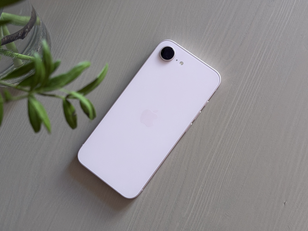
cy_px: 116
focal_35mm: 49
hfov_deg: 38.9
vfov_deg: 29.7
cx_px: 153
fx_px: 436
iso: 250
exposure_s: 1/60
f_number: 1.78
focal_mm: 6.76
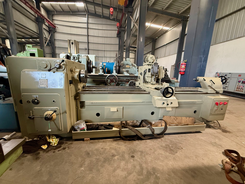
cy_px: 92
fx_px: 99
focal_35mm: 14
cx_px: 122
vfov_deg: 85.7
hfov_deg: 102.1
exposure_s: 1/85
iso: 320
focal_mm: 2.22
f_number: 2.2
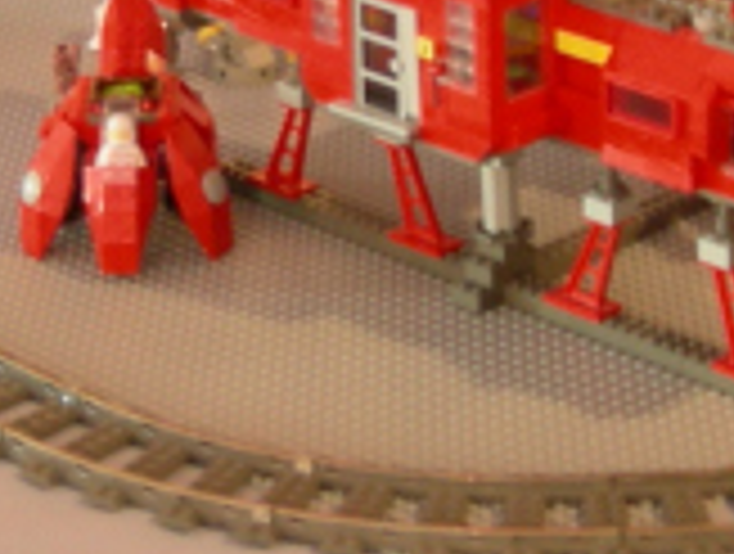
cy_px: -27
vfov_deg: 10.5
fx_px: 2996
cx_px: 383
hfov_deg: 14.0
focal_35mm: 141
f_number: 2.7
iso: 200
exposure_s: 1/2
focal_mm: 7.5
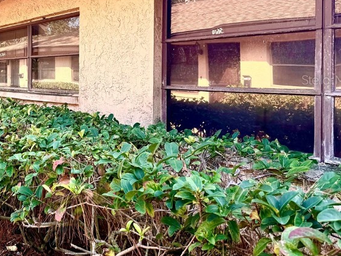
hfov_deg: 40.3
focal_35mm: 44
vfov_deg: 32.5
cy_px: 79
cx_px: 47
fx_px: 433
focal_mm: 6.76
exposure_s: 1/1046
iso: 80
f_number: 1.78
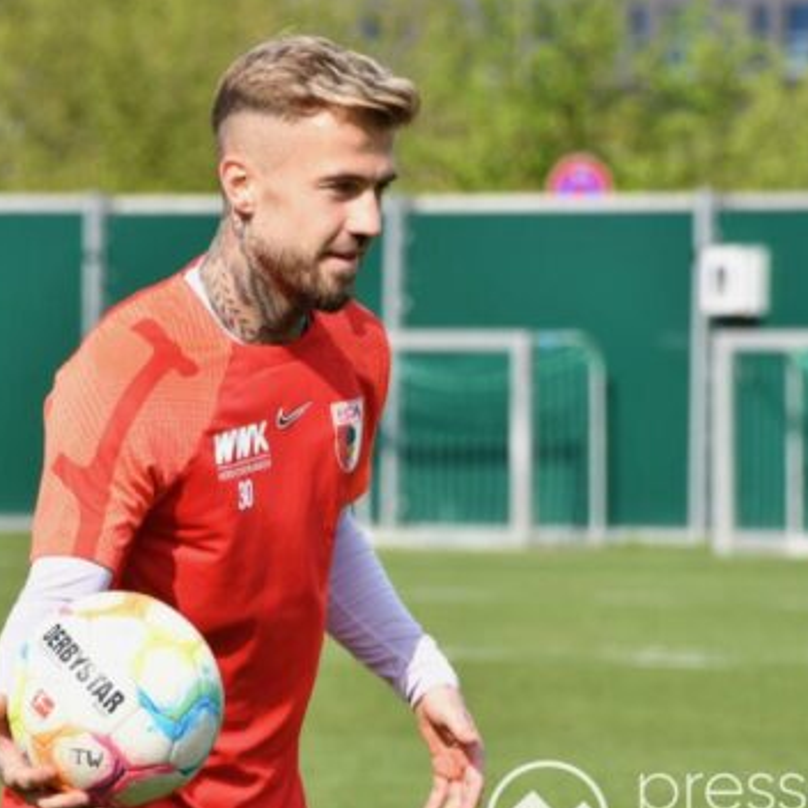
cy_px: 425
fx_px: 16848
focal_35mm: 638
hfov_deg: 2.7
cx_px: 270
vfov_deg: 2.7
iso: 500
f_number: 13
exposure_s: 1/640
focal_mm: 280
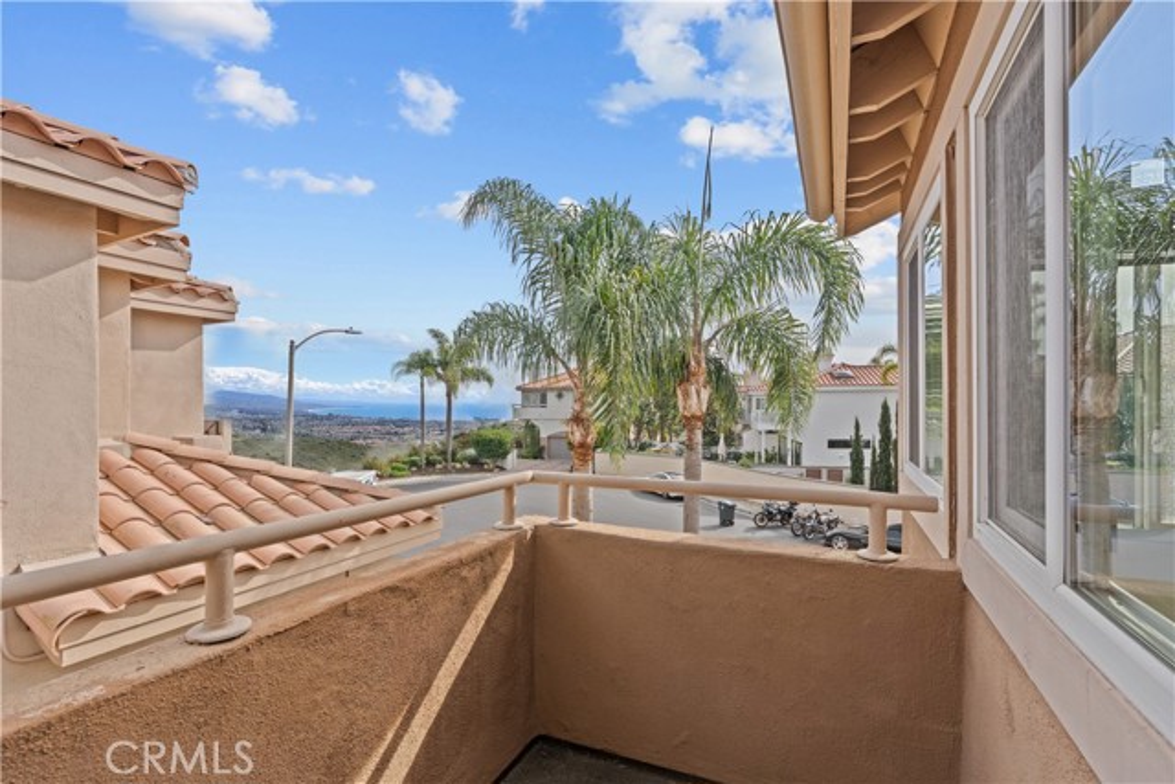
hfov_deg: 96.7
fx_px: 522
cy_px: 392
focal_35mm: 16
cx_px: 588
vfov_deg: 73.8
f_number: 9
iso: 320
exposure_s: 1/160
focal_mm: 16
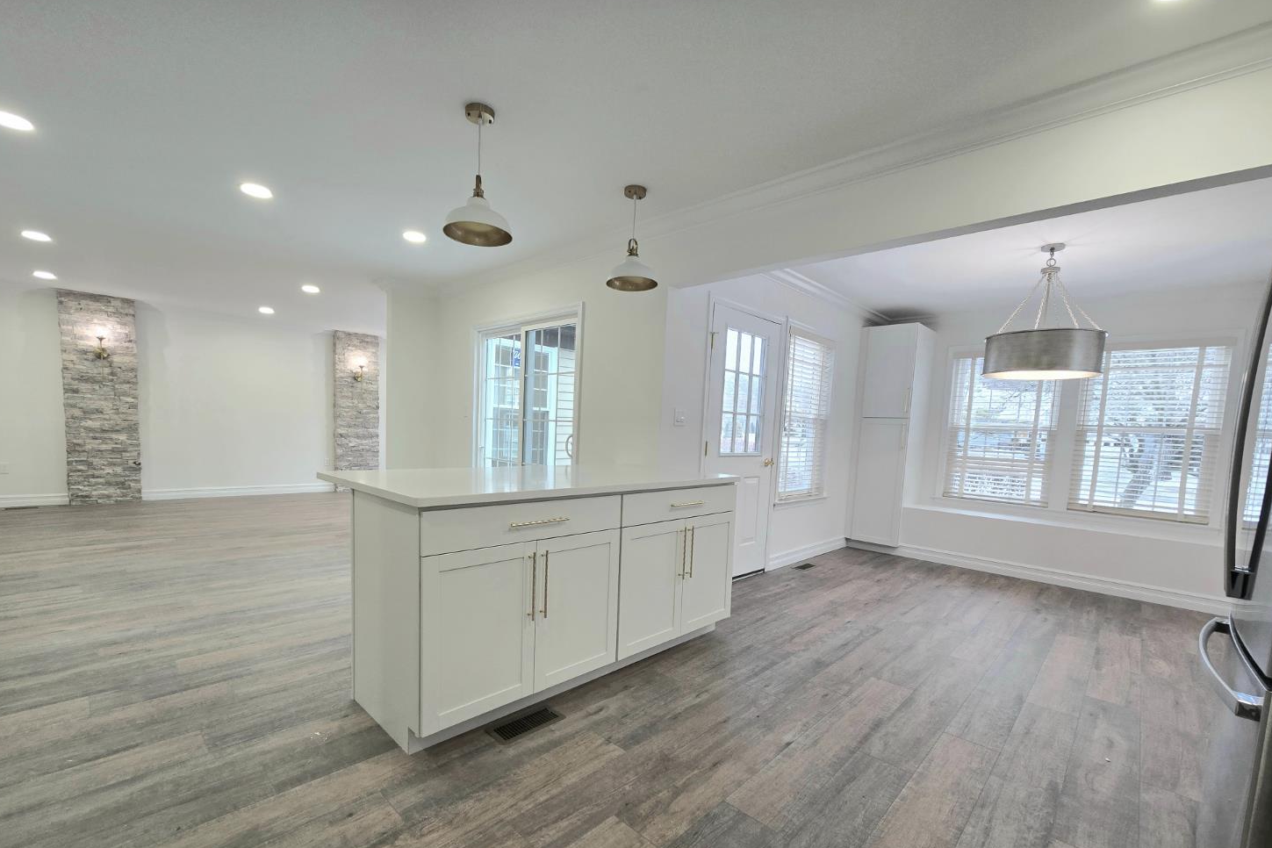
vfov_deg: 80.8
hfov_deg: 104.3
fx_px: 495
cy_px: 481
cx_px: 632
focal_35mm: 14
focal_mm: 2.2
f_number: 2.2
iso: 80
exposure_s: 1/60.2
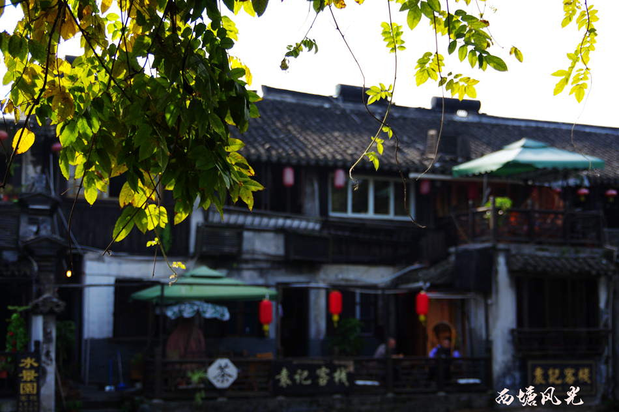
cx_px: 310
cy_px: 206
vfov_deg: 25.0
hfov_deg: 36.9
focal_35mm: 54
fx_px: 928
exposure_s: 1/250
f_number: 4.5
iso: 100
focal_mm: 36
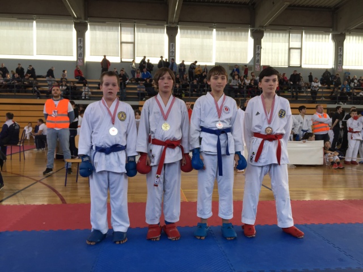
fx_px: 304
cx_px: 182
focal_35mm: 29
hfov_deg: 61.7
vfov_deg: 48.2
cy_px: 136
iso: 32
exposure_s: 1/60
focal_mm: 4.15
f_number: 2.2
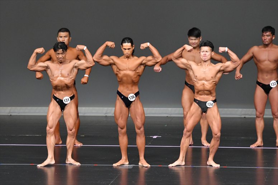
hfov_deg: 7.6
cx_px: 139
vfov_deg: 5.1
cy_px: 92
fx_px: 2084
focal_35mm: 270
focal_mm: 180
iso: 5000
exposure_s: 1/400
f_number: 5.6
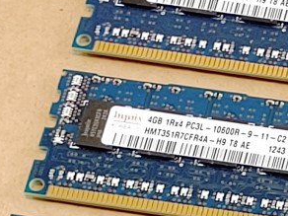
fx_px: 2338
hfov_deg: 7.0
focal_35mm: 281
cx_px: 384
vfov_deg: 5.3
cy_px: 281
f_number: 1.8
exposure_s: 1/60
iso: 100
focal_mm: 4.36
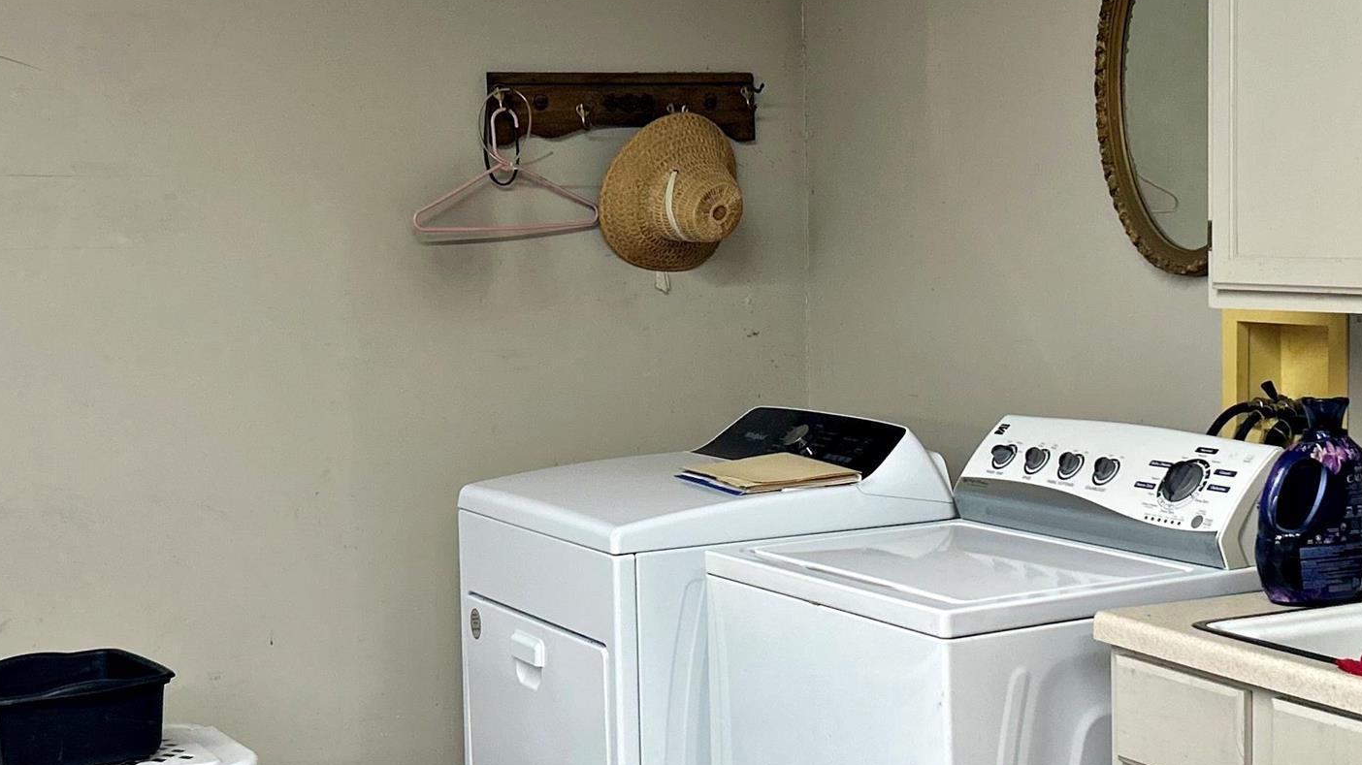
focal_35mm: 62
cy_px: 359
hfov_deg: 33.8
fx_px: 2239
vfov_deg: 19.4
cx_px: 762
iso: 125
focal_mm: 5.7
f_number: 1.5
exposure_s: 1/120
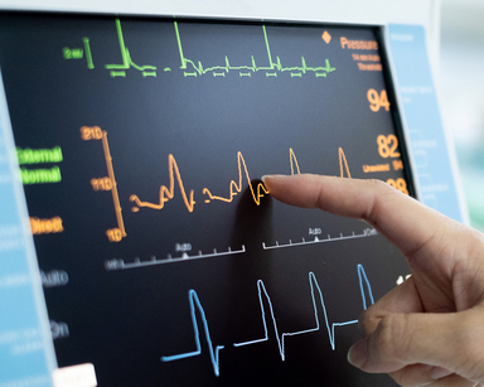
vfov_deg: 16.3
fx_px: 1346
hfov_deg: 20.2
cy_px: 245
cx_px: 373
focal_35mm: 94
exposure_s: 1/105
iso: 1600
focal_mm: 35
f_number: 2
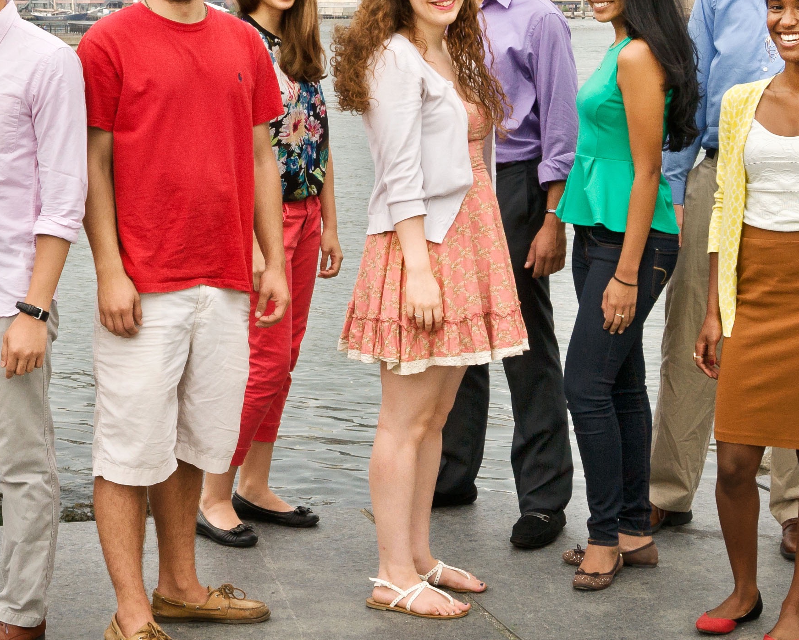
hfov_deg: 22.9
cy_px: 133
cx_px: 238
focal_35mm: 83
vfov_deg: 18.3
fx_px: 1963
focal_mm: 24
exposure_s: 1/200
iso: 400
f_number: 8
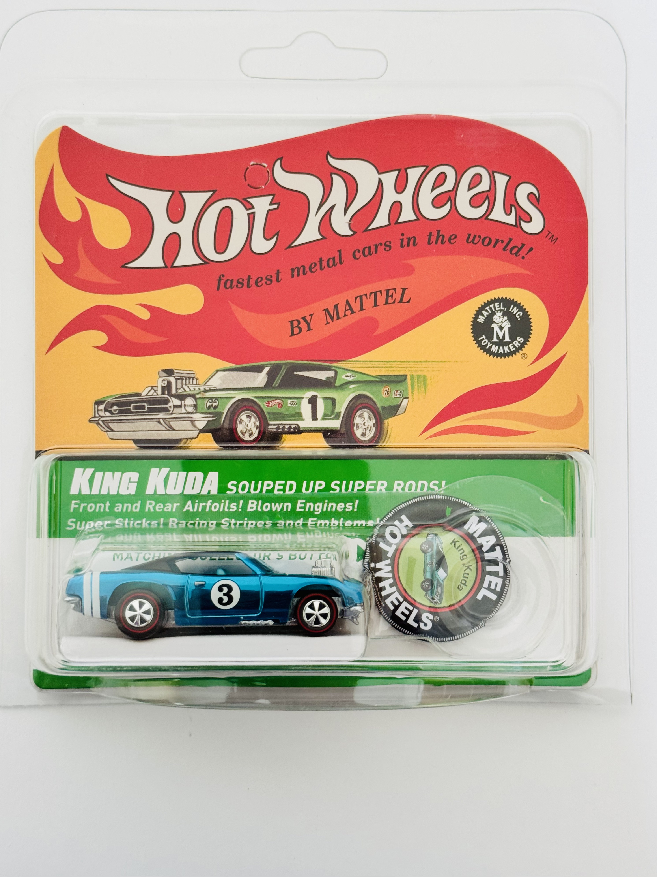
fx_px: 1215
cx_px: 328
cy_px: 438
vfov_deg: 39.7
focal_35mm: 48
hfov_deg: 30.3
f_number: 1.78
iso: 200
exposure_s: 1/60
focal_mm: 6.76
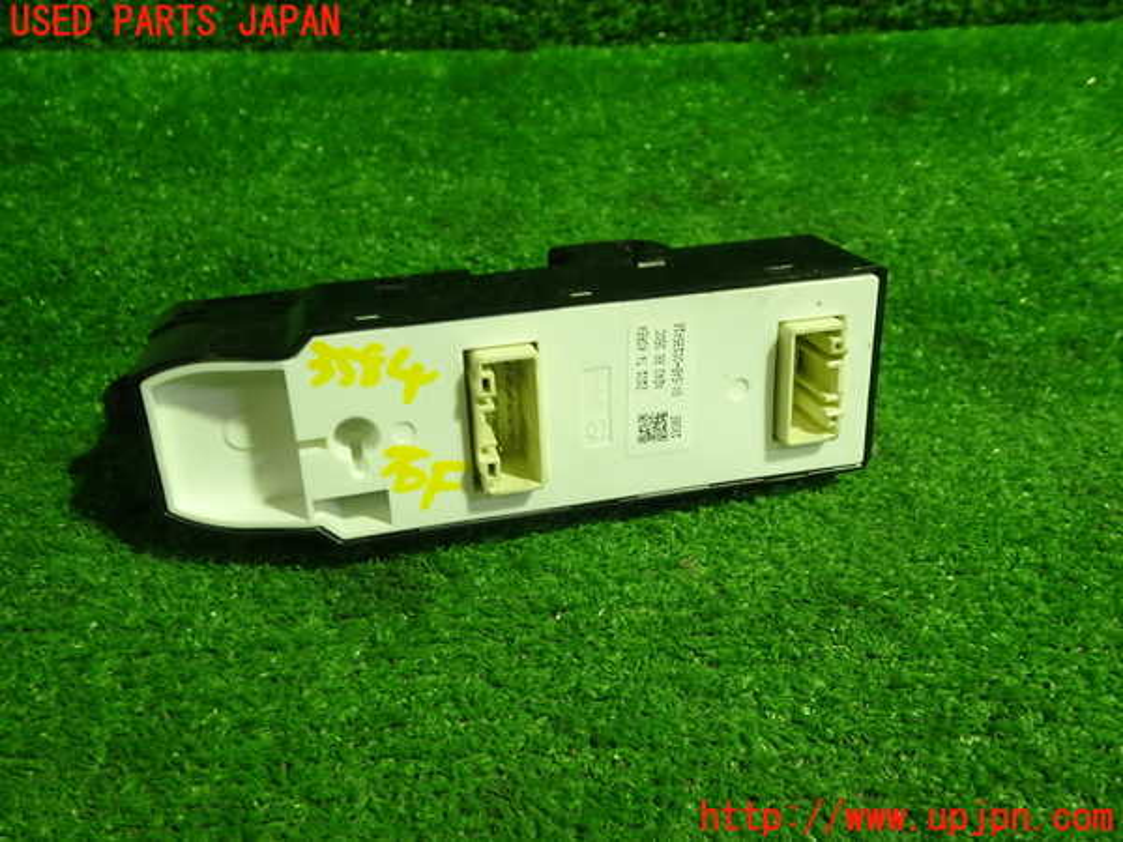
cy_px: 421
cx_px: 562
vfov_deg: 46.8
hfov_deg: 60.0
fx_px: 973
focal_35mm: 30
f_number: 2.3
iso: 200
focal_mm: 5.4
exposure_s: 1/40
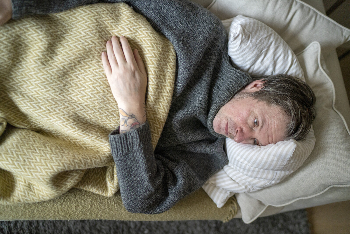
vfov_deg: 37.8
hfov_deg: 54.4
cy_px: 117
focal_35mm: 35
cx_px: 175
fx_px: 340
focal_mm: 35
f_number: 1.4
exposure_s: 1/800
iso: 1250
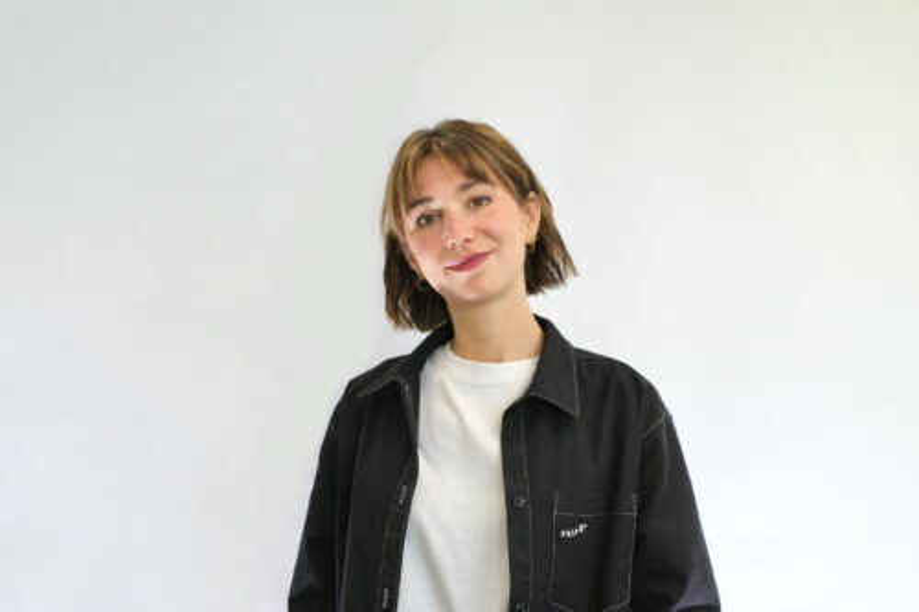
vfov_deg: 25.5
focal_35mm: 53
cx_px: 460
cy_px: 306
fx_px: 1352
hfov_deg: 37.5
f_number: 5
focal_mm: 35
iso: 800
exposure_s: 1/60
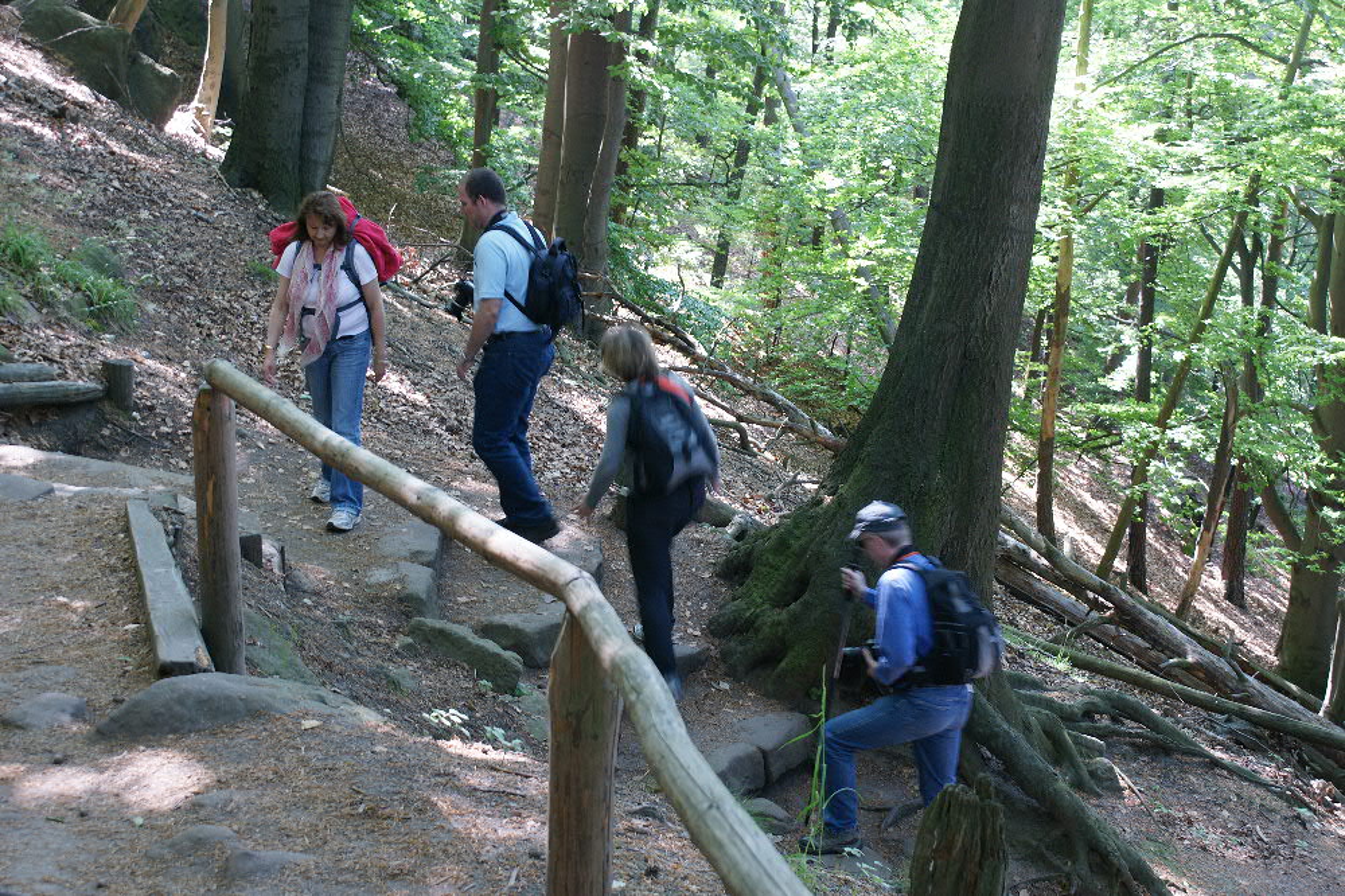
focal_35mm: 60
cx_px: 672
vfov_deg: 22.6
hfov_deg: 33.4
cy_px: 448
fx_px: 2241
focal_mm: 40
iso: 200
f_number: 5.6
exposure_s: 1/15
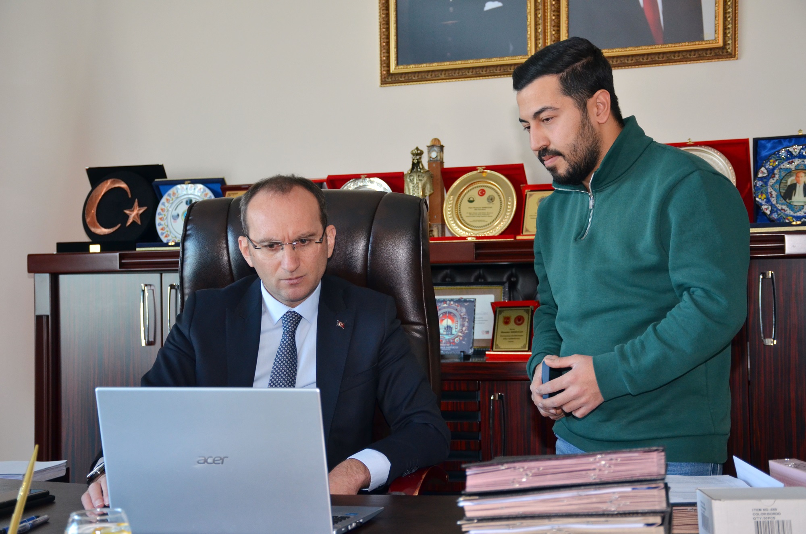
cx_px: 403
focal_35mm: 63
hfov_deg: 32.0
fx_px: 1407
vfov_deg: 21.5
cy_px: 267
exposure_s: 1/60
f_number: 4.5
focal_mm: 42
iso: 800
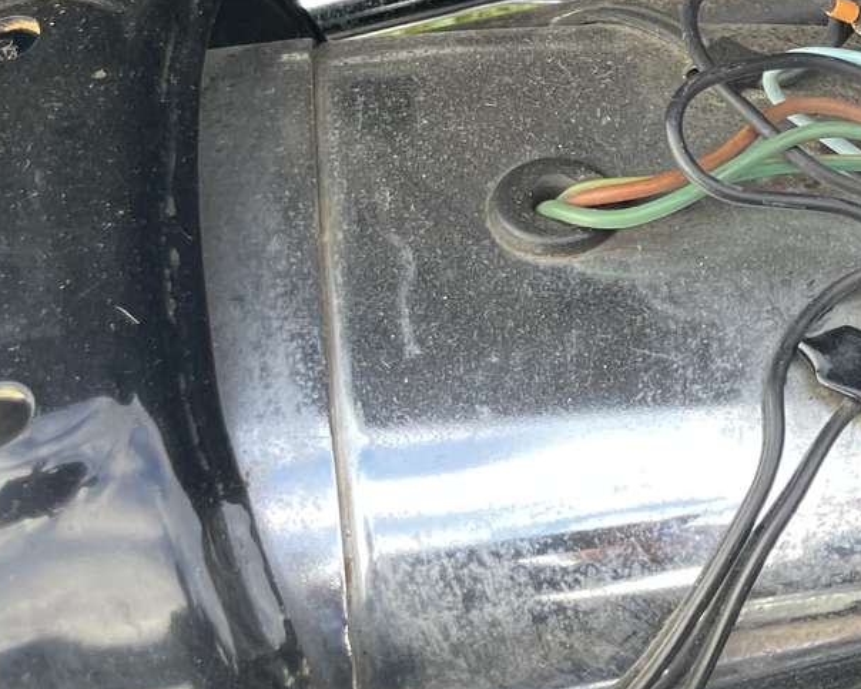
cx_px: 1344
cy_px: 37
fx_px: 2140
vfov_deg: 17.9
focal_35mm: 84
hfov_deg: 19.4
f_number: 1.6
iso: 50
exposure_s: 1/121
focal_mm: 4.2
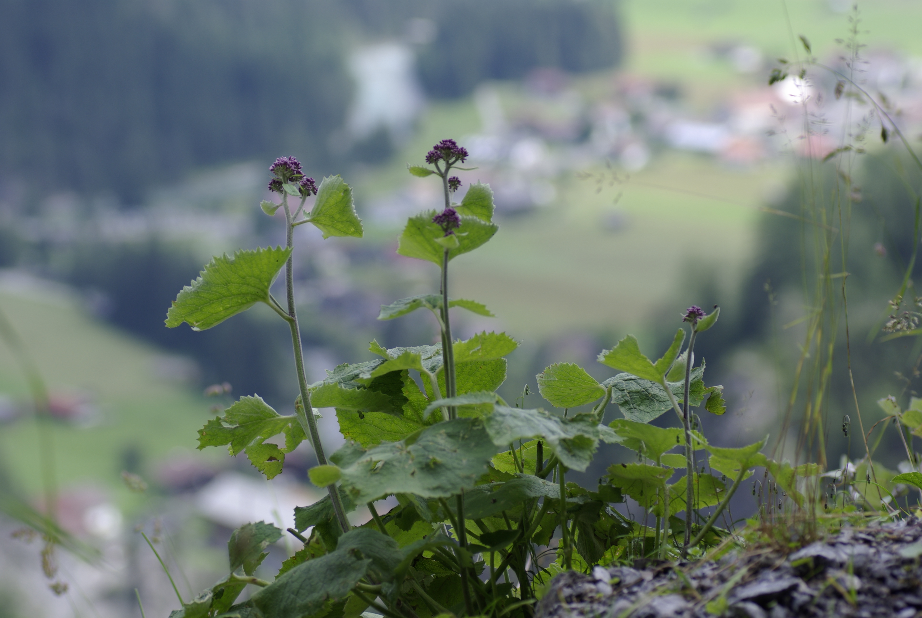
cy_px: 309
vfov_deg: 10.2
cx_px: 461
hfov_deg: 15.2
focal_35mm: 135
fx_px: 3462
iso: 100
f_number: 5
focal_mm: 90
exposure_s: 1/250
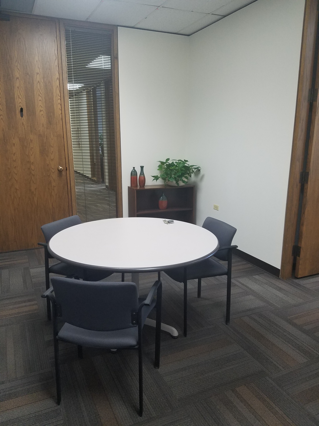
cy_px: 213
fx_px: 319
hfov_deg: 53.1
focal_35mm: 26
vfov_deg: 67.3
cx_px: 160
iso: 160
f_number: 1.7
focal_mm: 4.2
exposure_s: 1/40
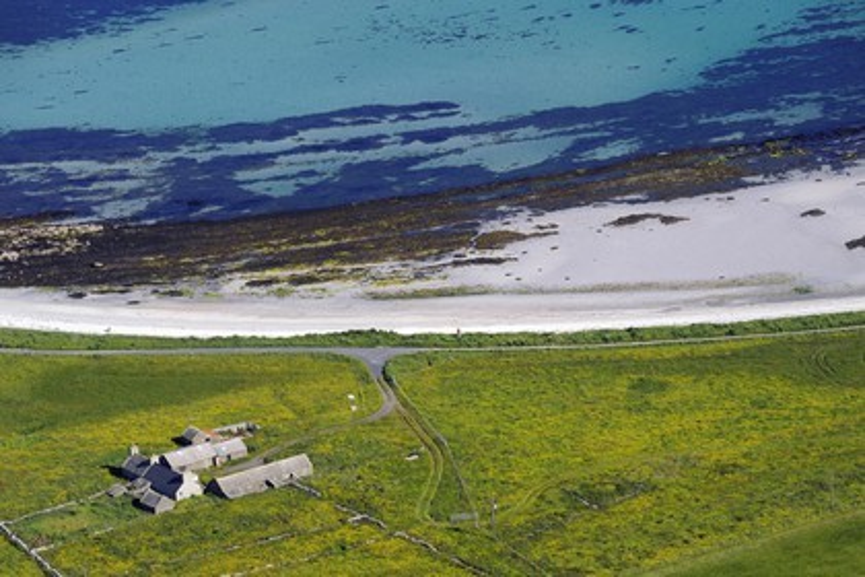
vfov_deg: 6.9
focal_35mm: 200
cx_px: 432
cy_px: 288
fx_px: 4805
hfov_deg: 10.3
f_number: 9
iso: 400
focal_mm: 200
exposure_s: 1/800
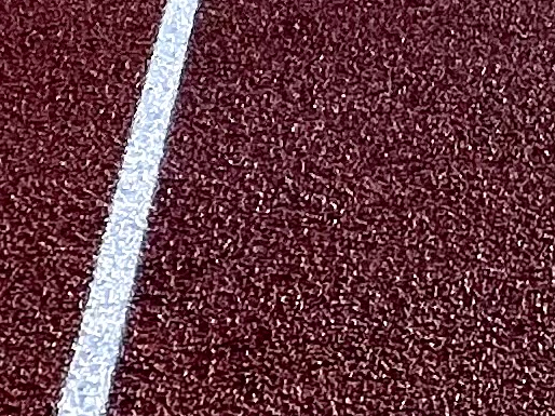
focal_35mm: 102
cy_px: -788
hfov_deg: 16.2
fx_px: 1635
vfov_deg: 10.6
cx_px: 1001
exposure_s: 1/1531
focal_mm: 1.57
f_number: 1.8
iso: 32
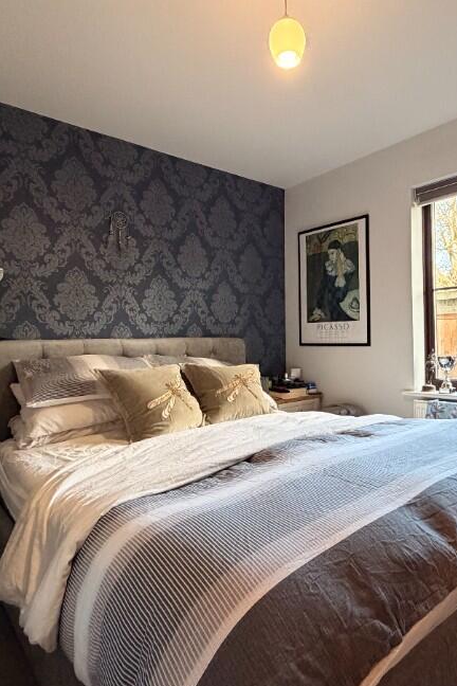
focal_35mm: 23
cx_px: 287
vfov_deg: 76.1
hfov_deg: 54.5
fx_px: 438
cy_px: 338
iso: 400
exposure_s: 1/59
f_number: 2.2
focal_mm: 2.22
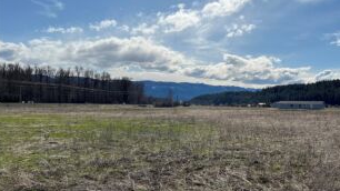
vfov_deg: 31.9
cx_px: 218
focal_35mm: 37
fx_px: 334
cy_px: 111
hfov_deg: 53.3
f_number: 1.5
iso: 50
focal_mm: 5.7
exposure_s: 1/12658
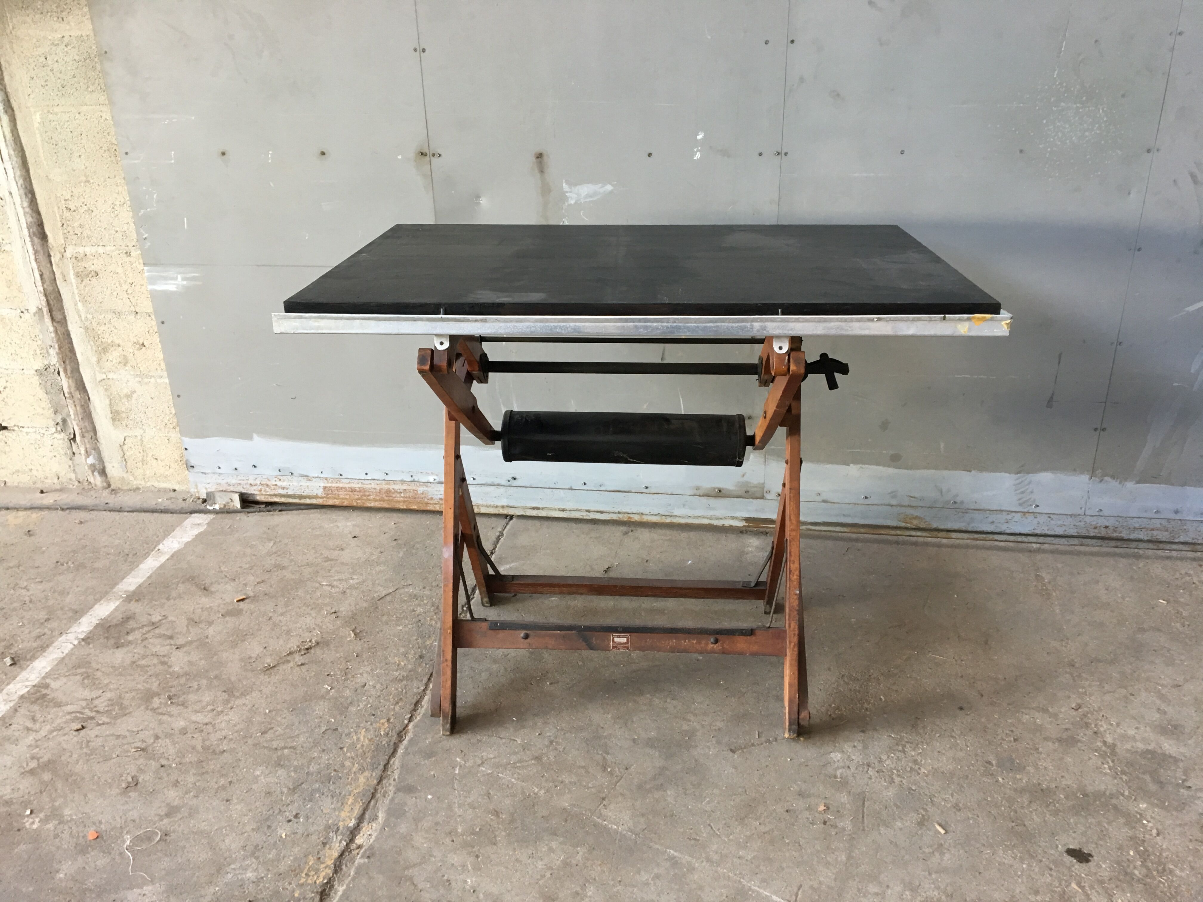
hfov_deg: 61.7
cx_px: 602
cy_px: 451
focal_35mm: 29
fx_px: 1008
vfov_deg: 48.2
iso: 125
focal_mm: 4.15
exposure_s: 1/33
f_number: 2.2
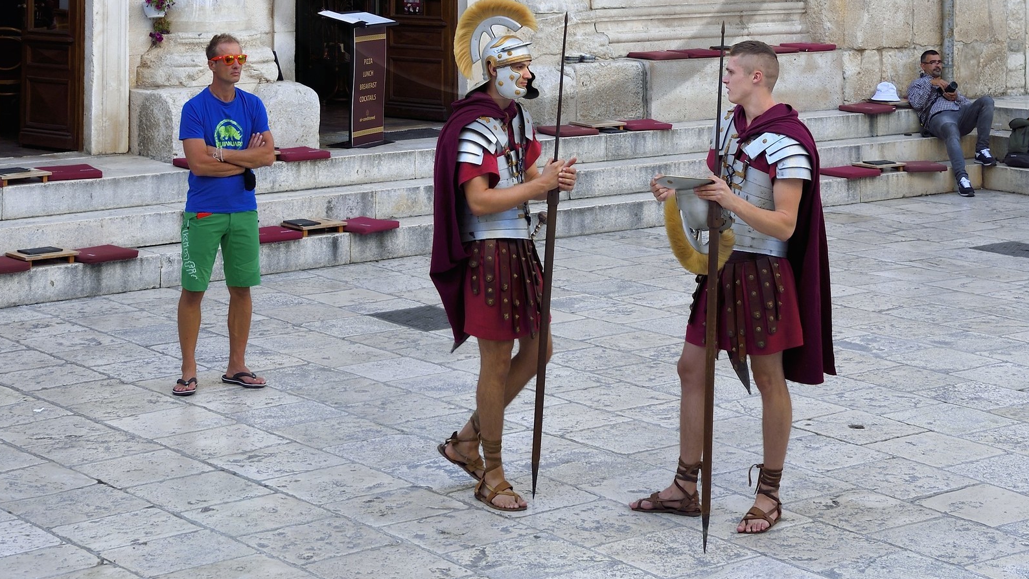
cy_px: -169
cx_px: 512
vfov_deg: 15.2
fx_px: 2074
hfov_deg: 27.9
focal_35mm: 76
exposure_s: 1/160
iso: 200
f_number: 8
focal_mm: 48
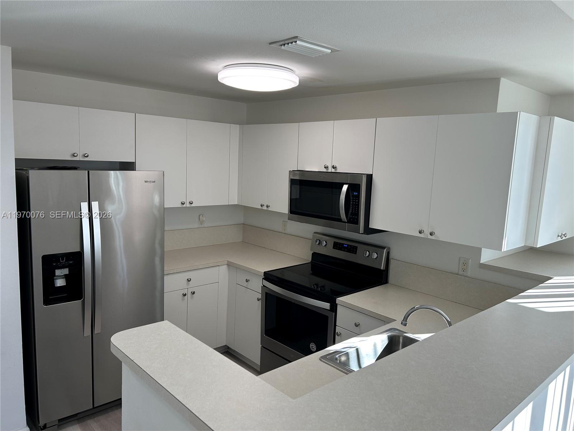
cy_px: 216
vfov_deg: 53.1
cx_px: 287
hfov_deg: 67.3
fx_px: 431
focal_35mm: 26
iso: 40
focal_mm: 5.7
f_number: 1.5
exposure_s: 1/120
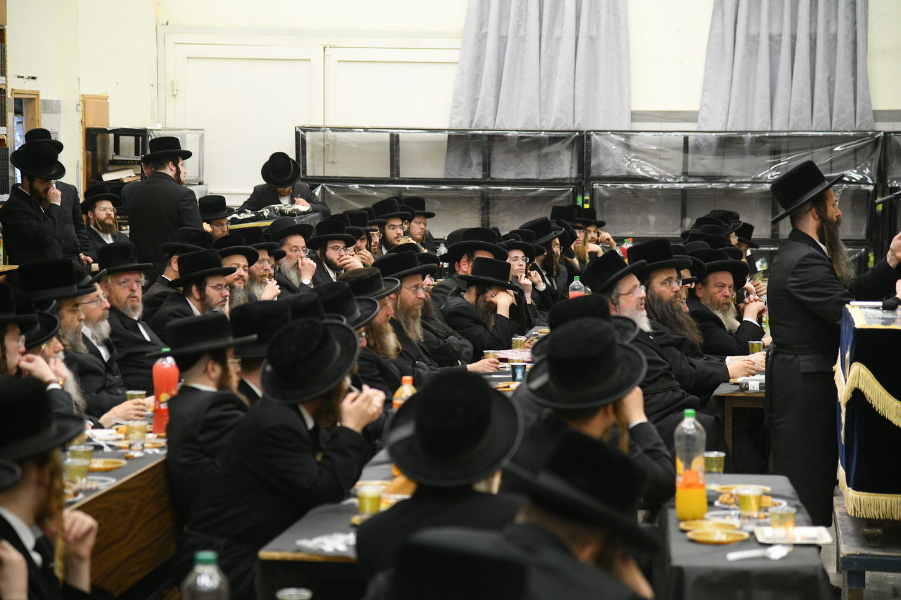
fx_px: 3003
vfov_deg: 11.4
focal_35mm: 120
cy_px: 300
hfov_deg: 17.1
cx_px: 450
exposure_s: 1/160
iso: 3200
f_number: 4
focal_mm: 120
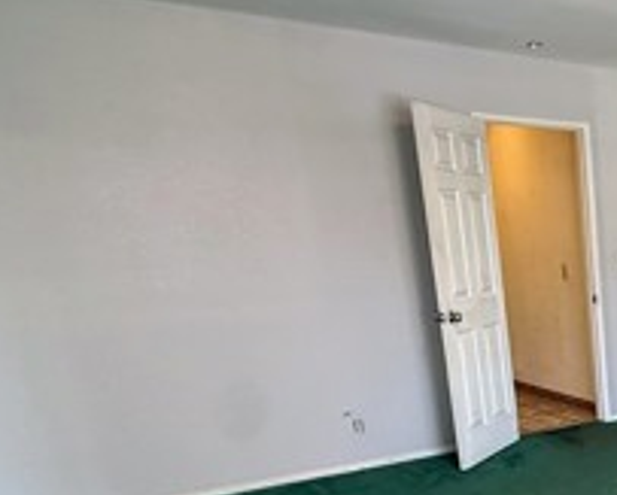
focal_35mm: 43
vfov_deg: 32.1
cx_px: 754
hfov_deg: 33.9
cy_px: 501
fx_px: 786
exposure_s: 1/60
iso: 250
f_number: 2.2
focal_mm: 2.22
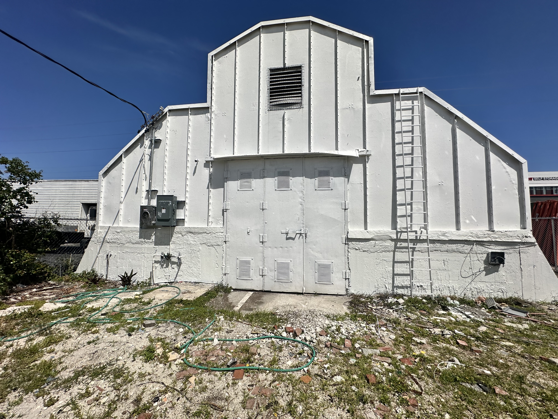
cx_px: 279
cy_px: 210
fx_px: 226
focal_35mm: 14
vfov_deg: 85.7
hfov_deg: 102.1
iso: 50
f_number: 2.2
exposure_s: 1/7813
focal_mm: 2.22
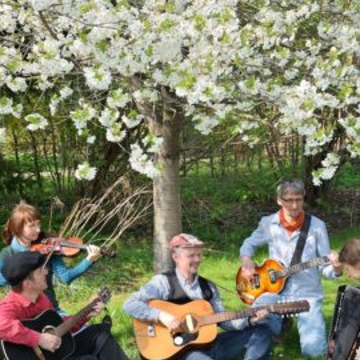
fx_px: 977
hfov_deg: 20.8
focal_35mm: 83
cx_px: 223
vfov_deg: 20.8
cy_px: 223
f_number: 5
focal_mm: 32
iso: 100
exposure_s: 1/200
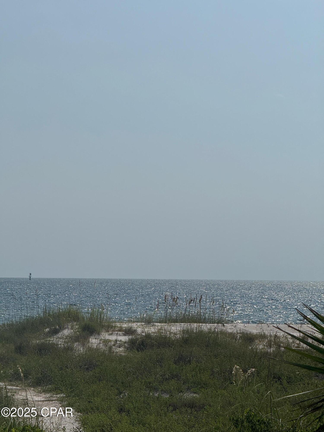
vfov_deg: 16.4
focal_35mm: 120
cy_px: 216
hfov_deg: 12.3
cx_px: 162
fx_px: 1498
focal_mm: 15.66
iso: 40
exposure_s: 1/6289
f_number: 2.8
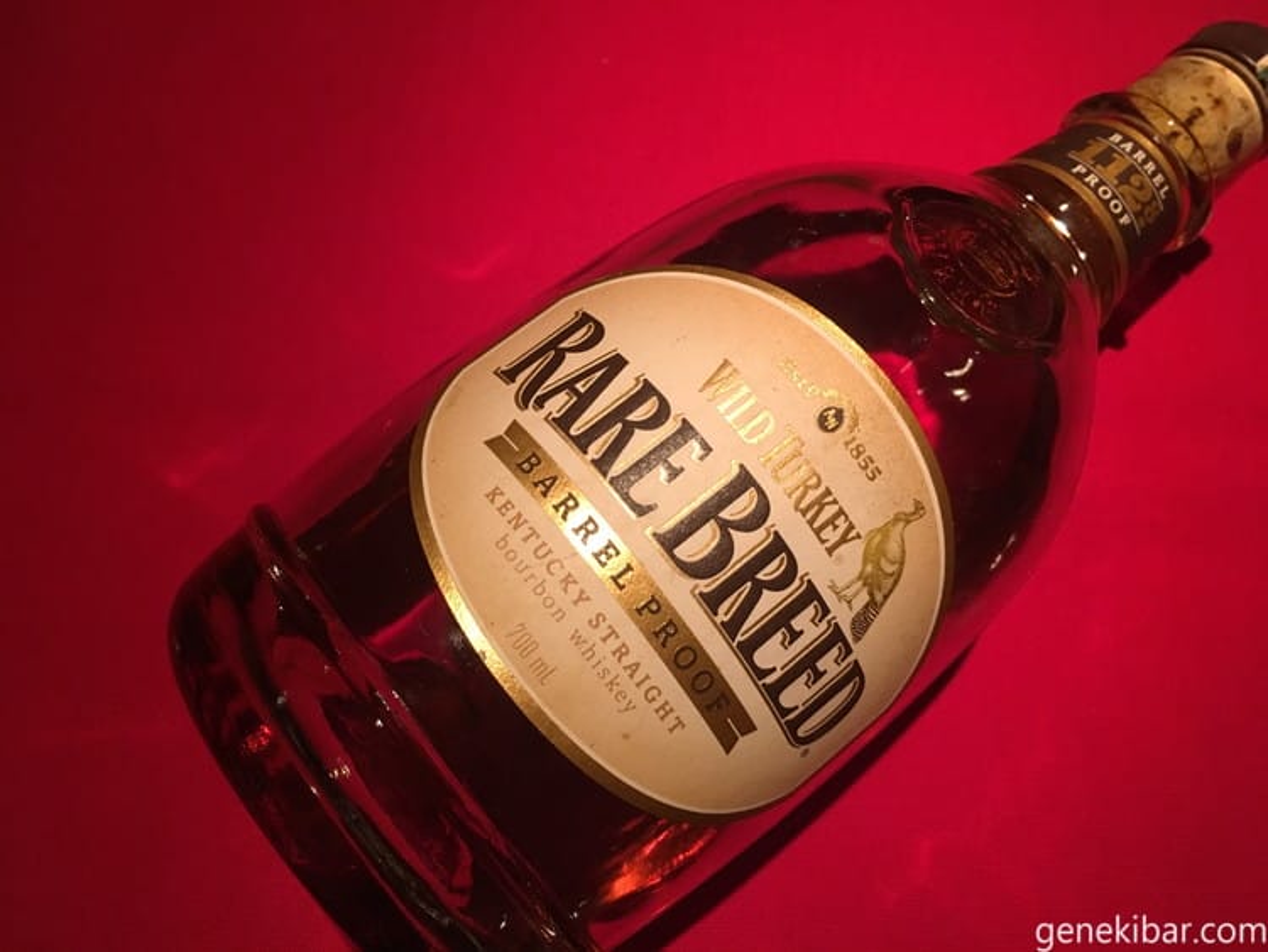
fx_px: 1063
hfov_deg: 61.6
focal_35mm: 29
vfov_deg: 48.3
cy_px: 476
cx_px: 634
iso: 250
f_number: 2.2
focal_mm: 4.15
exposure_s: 1/33
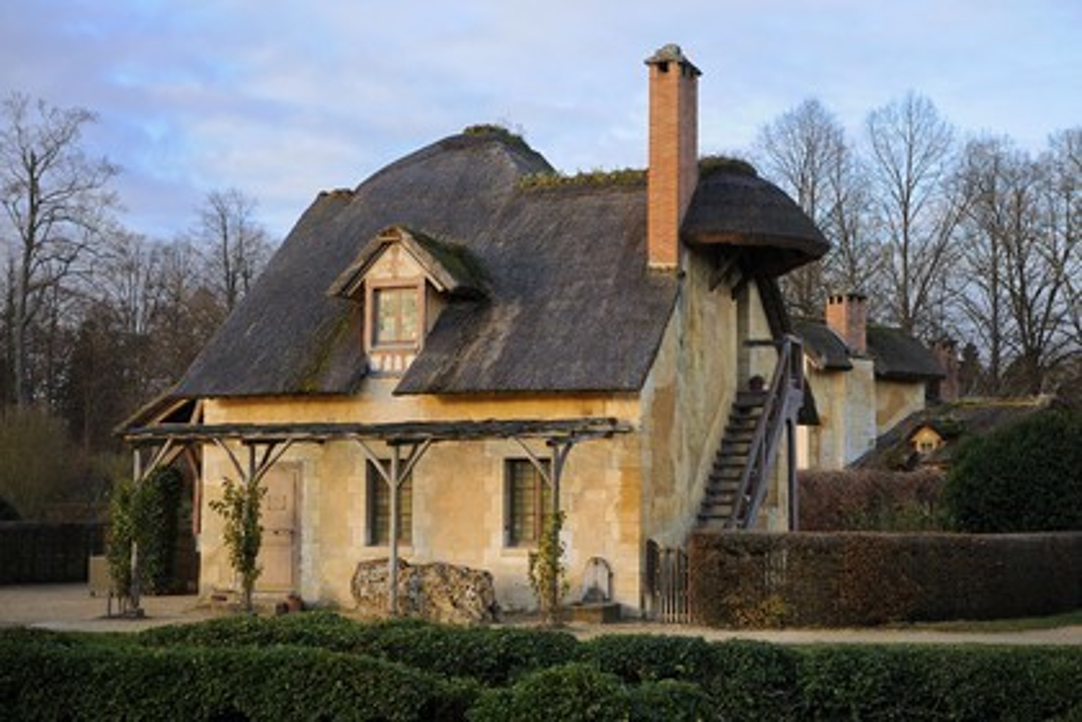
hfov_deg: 30.5
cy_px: 361
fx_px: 1984
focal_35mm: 66
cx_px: 541
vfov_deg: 20.6
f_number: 4
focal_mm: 66
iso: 200
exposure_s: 1/160
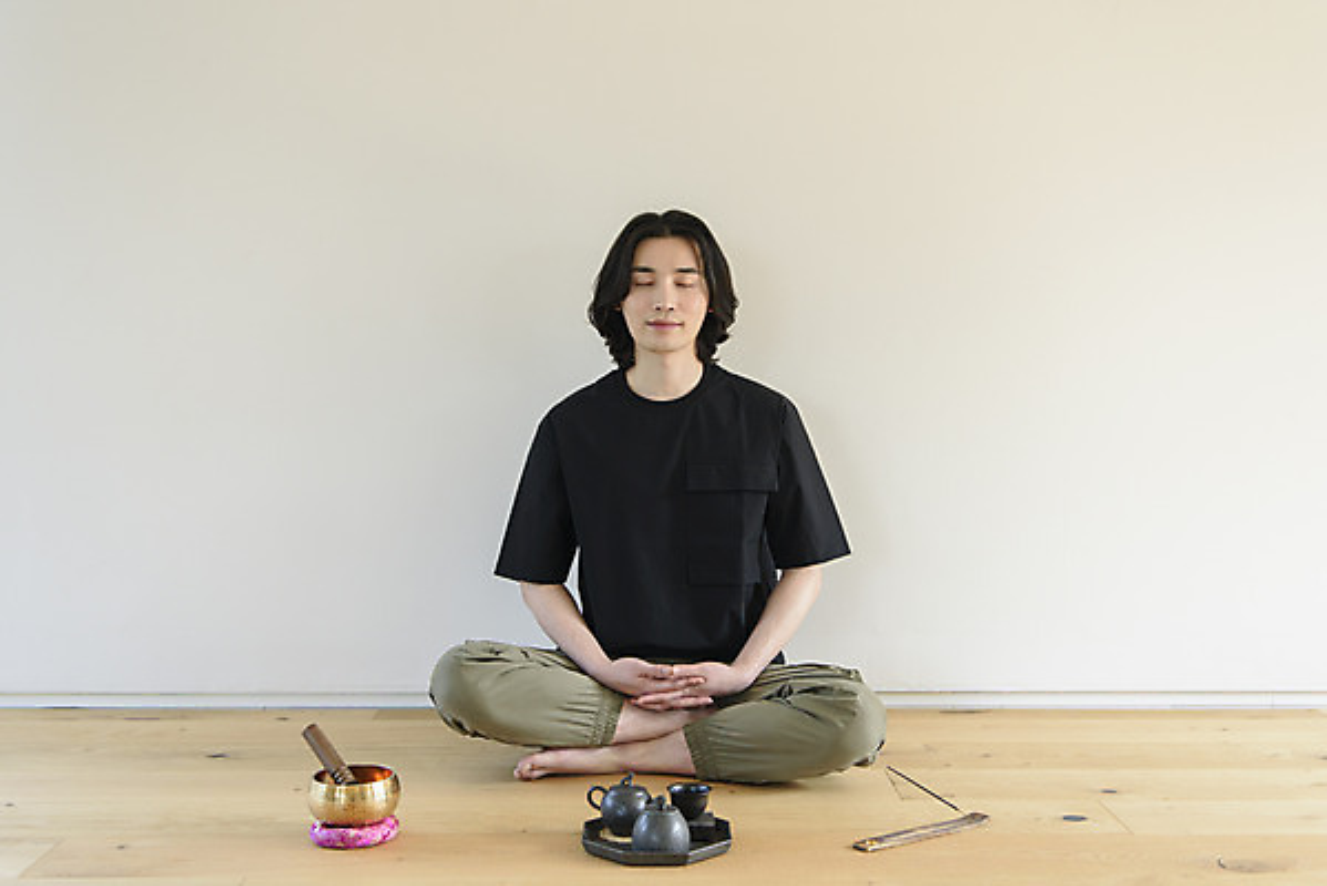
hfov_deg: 46.4
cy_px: 443
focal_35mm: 42
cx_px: 664
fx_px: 1549
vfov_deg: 31.9
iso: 800
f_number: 3.5
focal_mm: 42
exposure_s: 1/200
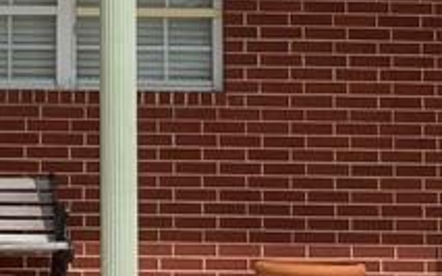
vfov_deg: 4.9
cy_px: -305
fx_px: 3191
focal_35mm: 265
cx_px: -299
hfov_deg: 7.7
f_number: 2.4
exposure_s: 1/3425
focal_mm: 6
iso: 16
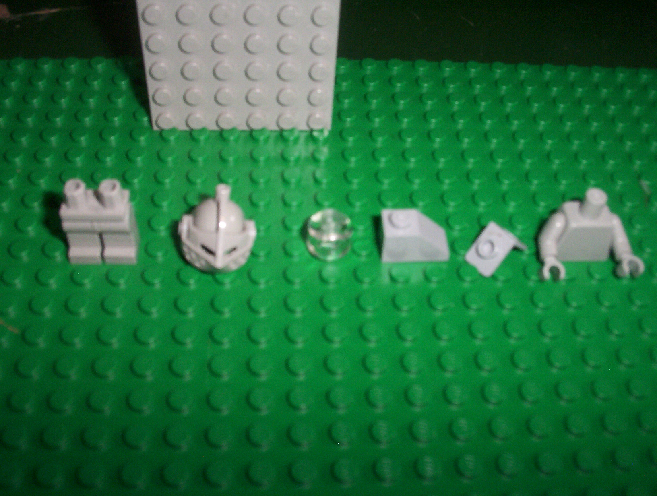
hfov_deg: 47.8
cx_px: 328
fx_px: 742
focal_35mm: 39
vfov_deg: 37.0
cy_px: 248
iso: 140
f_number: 4.5
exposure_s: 1/30
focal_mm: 6
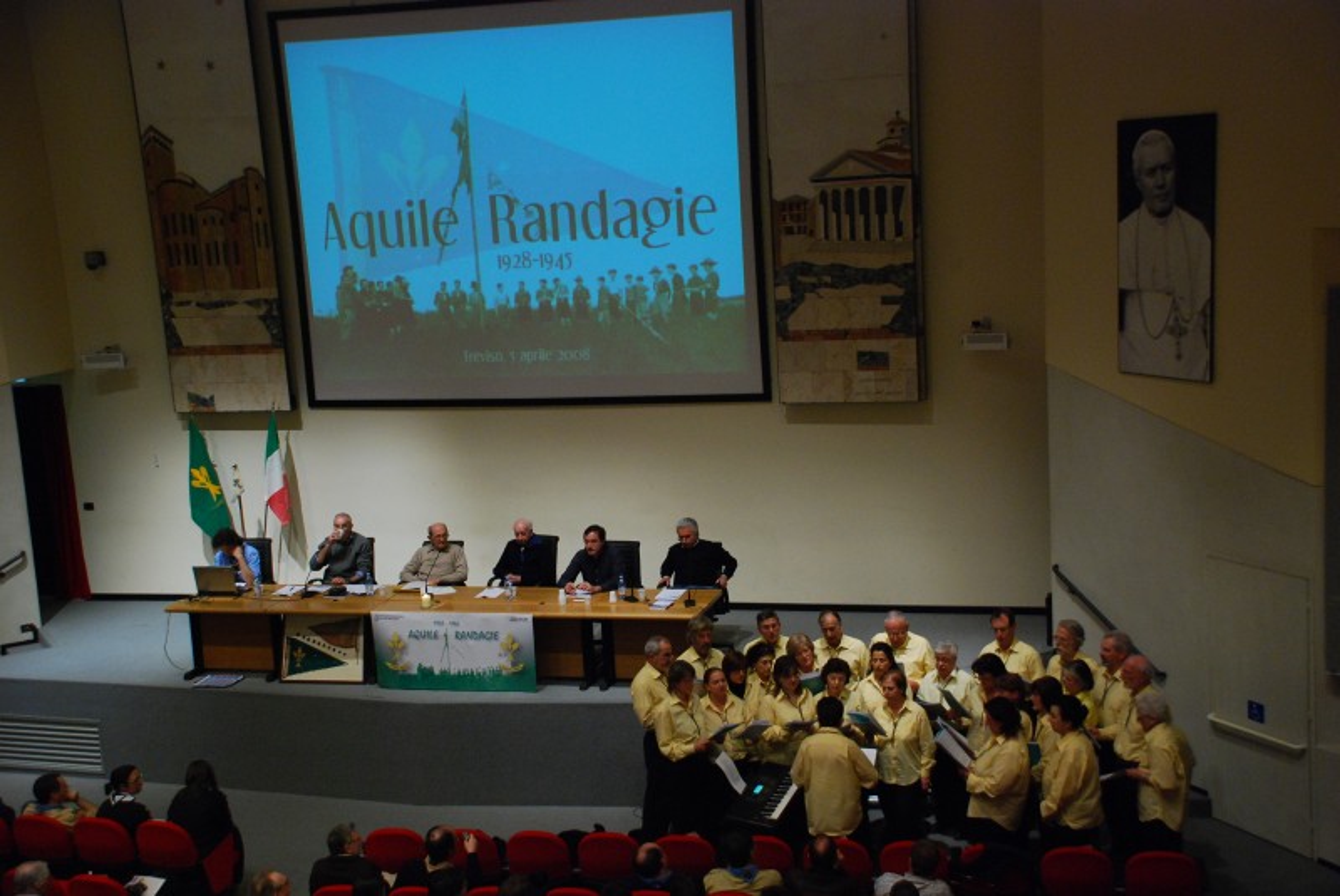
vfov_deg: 29.0
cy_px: 448
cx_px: 670
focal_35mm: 46
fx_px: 1732
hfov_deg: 42.3
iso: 1000
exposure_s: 1/60
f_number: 4.2
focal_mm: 31
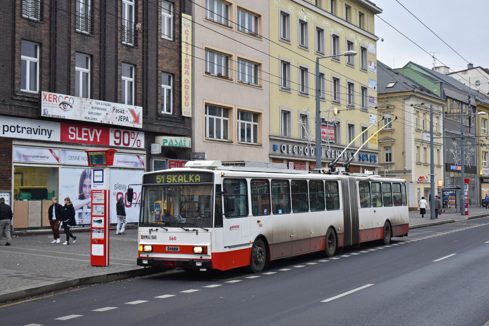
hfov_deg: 37.8
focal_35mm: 52
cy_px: 163
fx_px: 713
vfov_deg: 25.8
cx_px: 244
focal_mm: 35
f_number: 5.6
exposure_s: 1/125
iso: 400
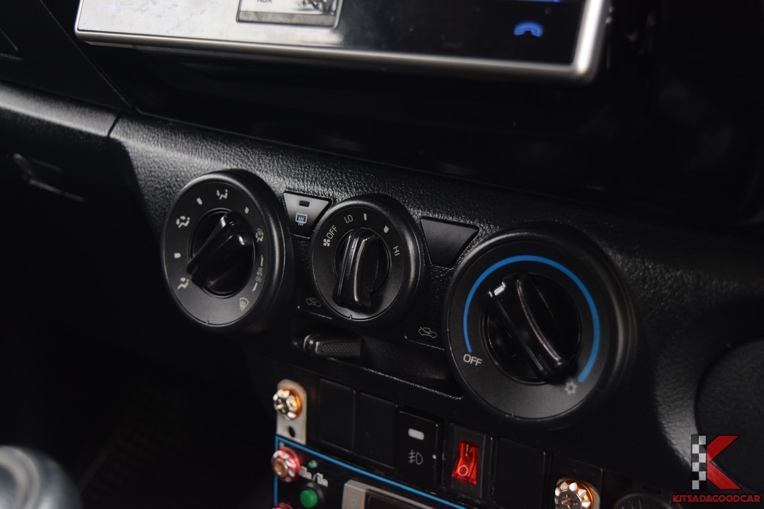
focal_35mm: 46
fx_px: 987
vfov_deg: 28.9
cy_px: 254
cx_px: 382
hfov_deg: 42.3
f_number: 5
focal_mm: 31
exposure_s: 1/60
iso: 1000
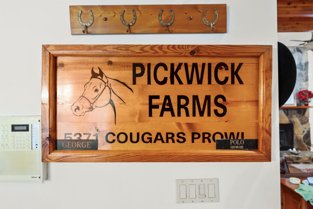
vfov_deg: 51.3
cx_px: 156
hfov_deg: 71.5
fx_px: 217
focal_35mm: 25
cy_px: 104
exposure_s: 13
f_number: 9
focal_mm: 25
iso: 100
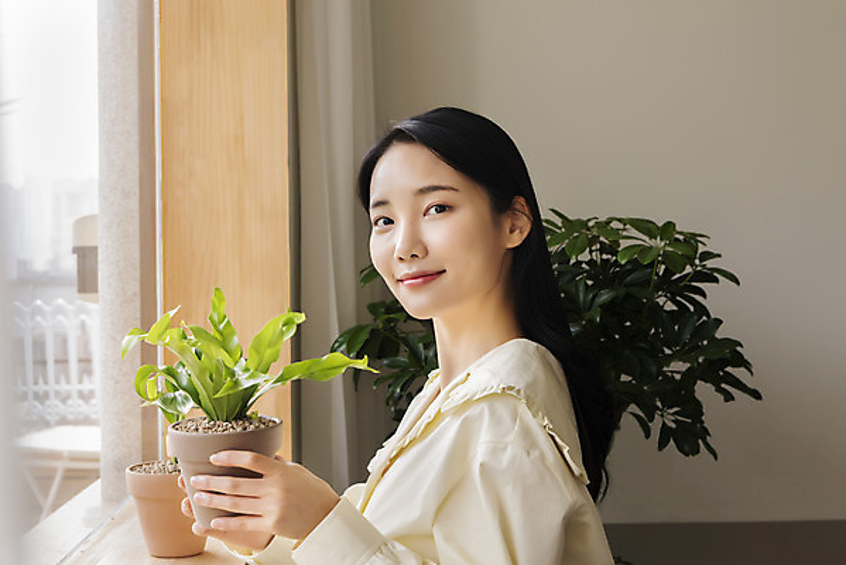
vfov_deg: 28.1
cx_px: 423
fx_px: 1128
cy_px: 282
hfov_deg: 41.1
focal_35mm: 48
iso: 400
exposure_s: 1/125
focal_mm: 48
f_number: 7.1
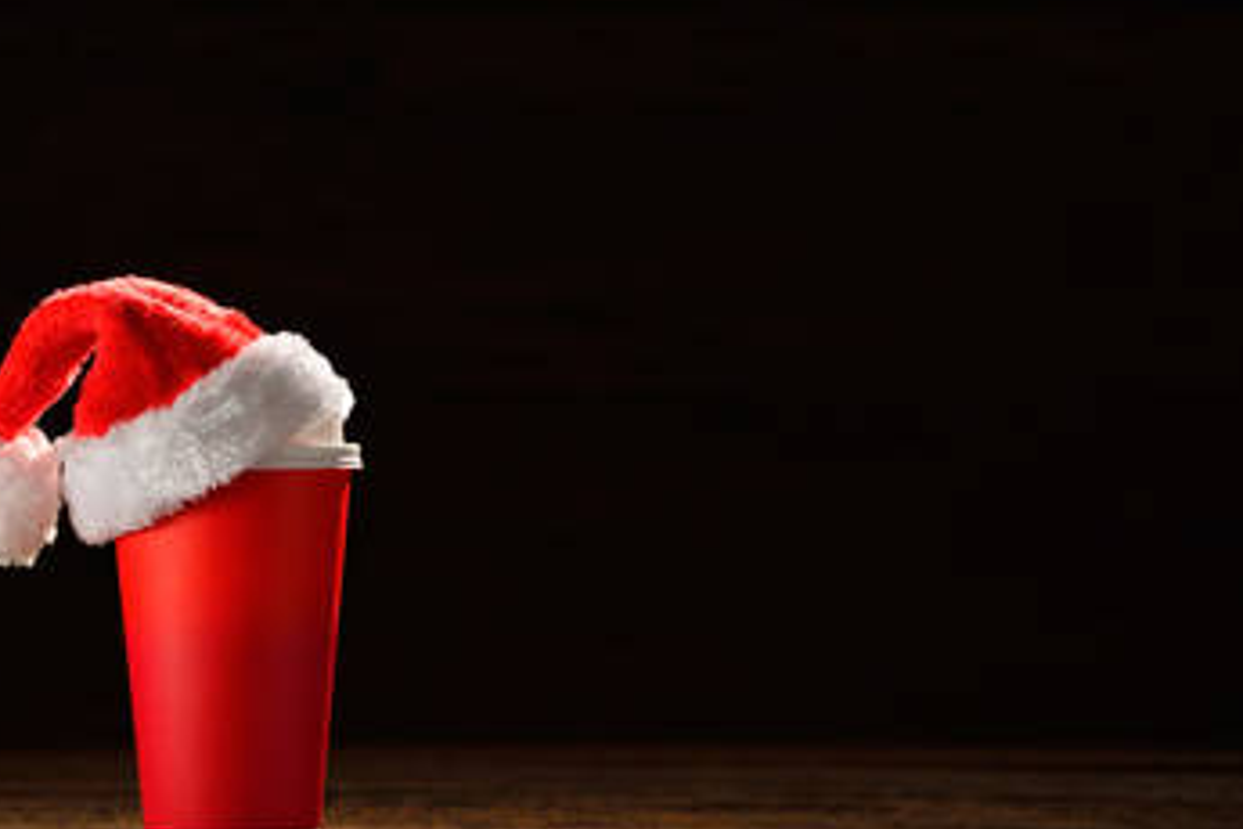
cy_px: 368
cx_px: 551
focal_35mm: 261
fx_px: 9011
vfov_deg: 5.3
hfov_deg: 7.9
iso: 100
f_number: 5.6
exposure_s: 1/100
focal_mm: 200
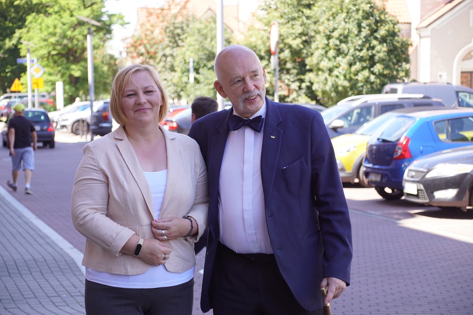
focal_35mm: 105
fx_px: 1380
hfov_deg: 19.5
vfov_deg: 13.0
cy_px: 158
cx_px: 236
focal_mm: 70
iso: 320
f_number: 5
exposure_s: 1/160
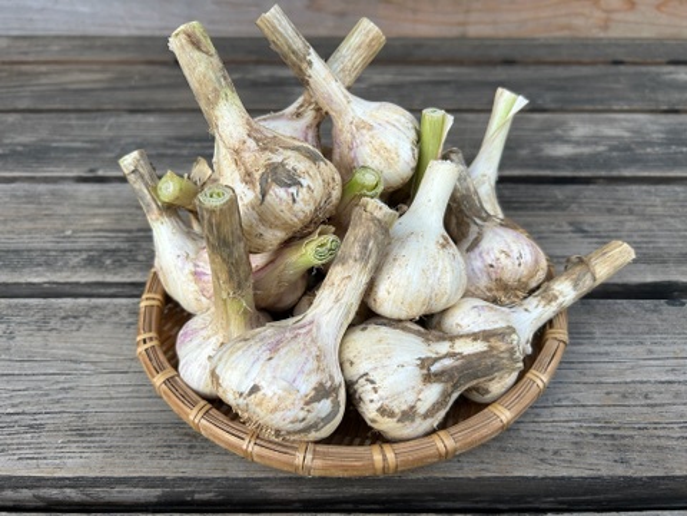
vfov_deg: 53.1
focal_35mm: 26
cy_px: 258
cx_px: 344
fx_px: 516
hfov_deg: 67.3
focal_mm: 5.7
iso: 50
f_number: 1.5
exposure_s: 1/121
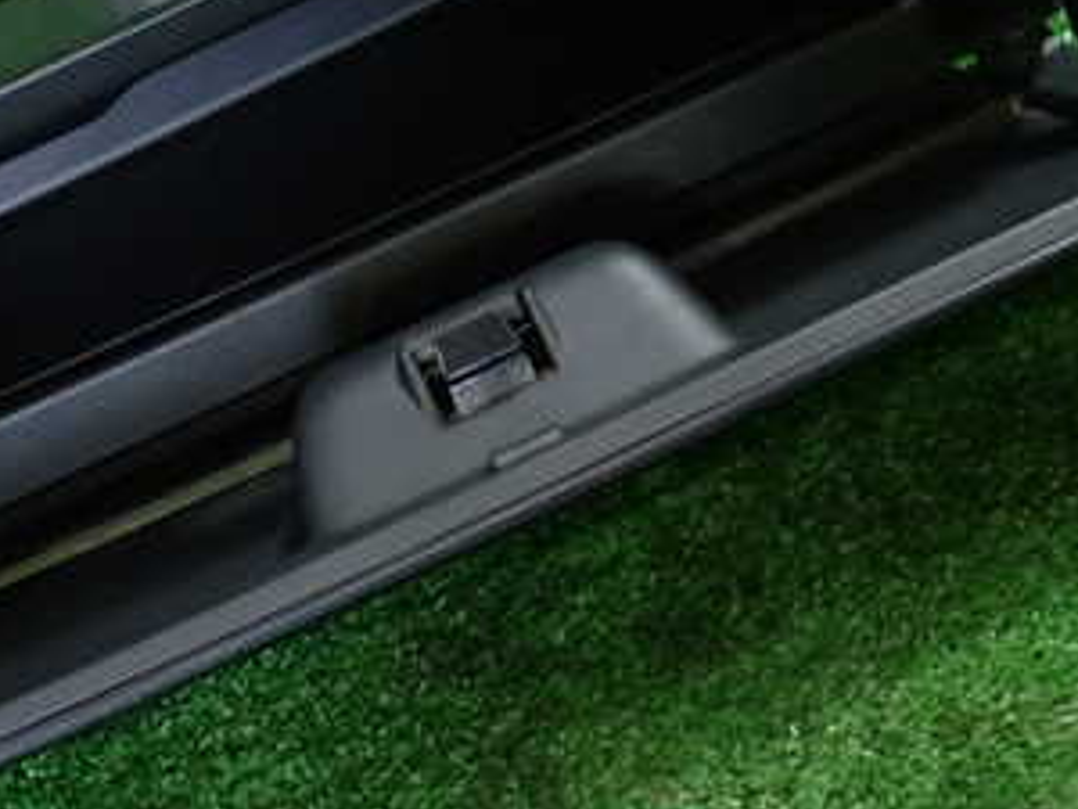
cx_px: 349
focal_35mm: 60
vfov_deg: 24.3
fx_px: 1869
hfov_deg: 31.9
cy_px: 298
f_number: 2.3
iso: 250
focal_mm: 5.4
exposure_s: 1/30
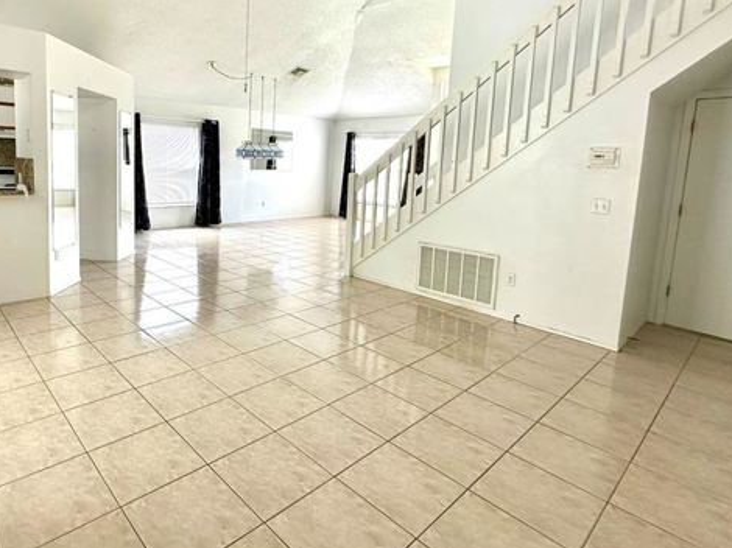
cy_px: 210
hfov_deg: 77.4
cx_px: 267
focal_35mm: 21
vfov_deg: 62.6
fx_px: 444
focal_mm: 2.22
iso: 160
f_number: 2.2
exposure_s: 1/60
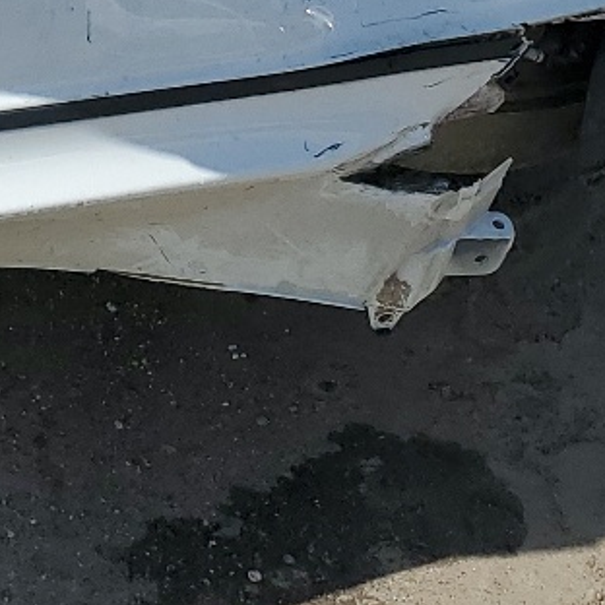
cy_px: -508
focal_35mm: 118
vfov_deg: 13.2
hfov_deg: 14.1
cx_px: -223
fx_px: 2333
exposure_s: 1/5000
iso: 50
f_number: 1.5
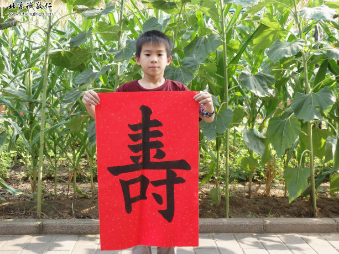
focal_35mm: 45
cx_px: 155
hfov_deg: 42.0
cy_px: 125
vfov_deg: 32.2
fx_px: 441
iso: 100
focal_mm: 7.3
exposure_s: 1/80
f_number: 3.7
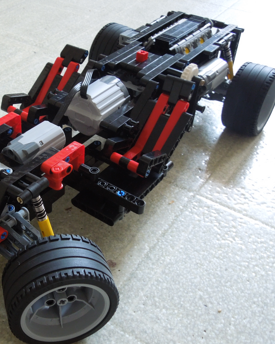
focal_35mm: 41
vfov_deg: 44.8
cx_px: 67
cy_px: 173
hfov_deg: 35.6
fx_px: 417
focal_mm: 5.6
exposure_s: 1/8
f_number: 3.6
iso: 450
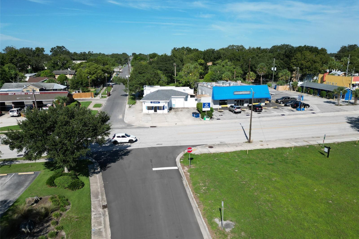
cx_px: 180
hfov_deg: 71.5
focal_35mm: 25
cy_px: 129
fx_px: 249
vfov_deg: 51.2
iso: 110
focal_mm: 6.72
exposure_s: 1/3200
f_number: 1.7
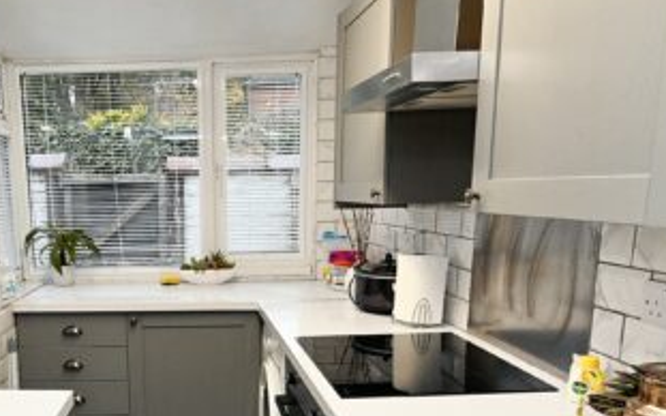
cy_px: 316
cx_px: 180
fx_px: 617
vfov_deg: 36.3
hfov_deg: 54.5
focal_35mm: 34
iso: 2000
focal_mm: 18
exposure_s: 1/60
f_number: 10
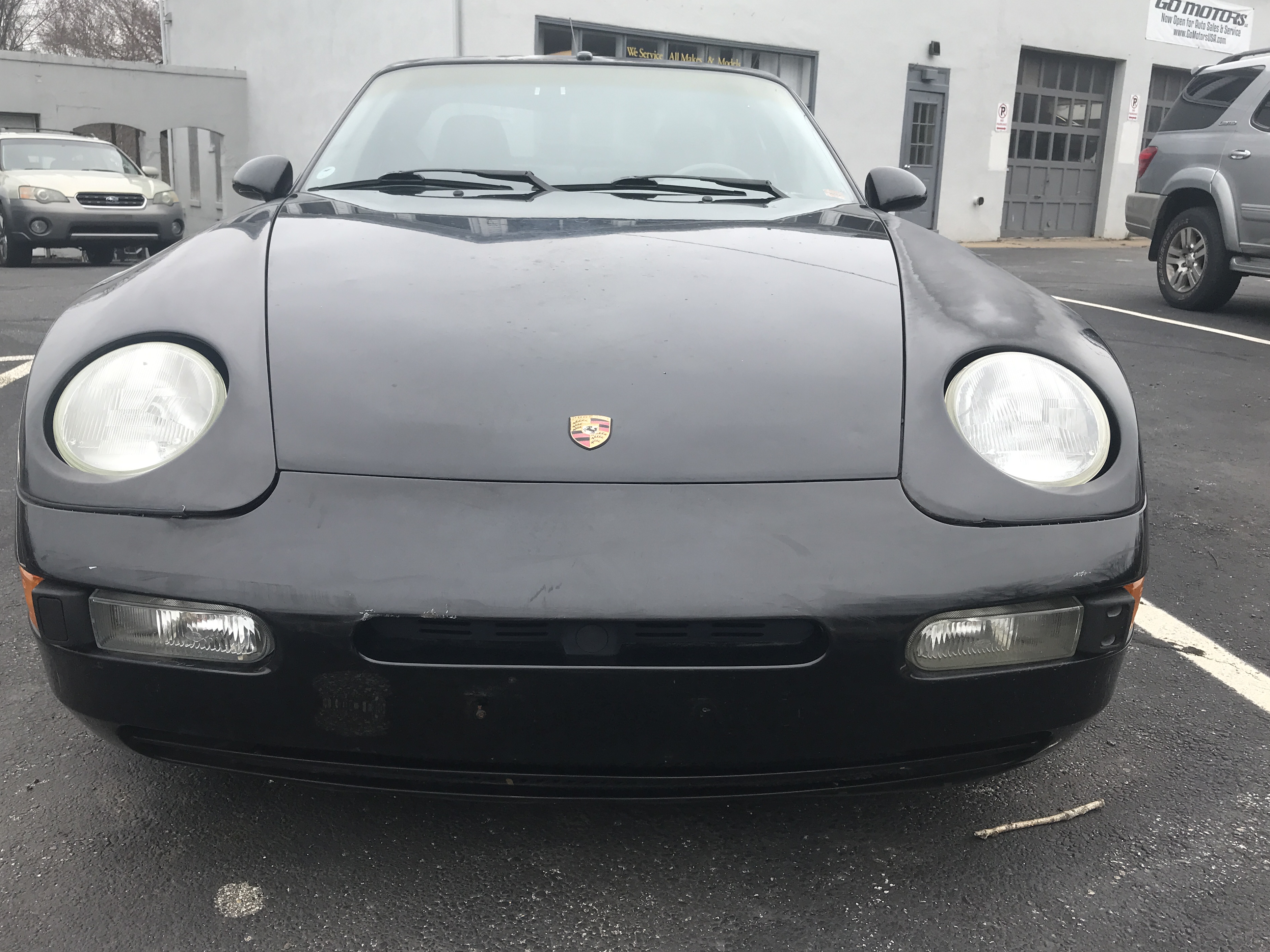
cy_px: 446
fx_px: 1101
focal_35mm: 30
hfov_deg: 59.9
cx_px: 603
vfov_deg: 46.8
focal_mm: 3.99
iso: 20
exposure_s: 1/553
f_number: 1.8
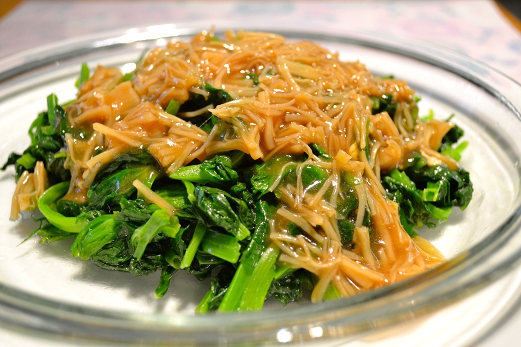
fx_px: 608
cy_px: 174
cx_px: 260
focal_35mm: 42
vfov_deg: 31.9
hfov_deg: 46.4
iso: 800
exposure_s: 1/40
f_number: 4.5
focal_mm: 28
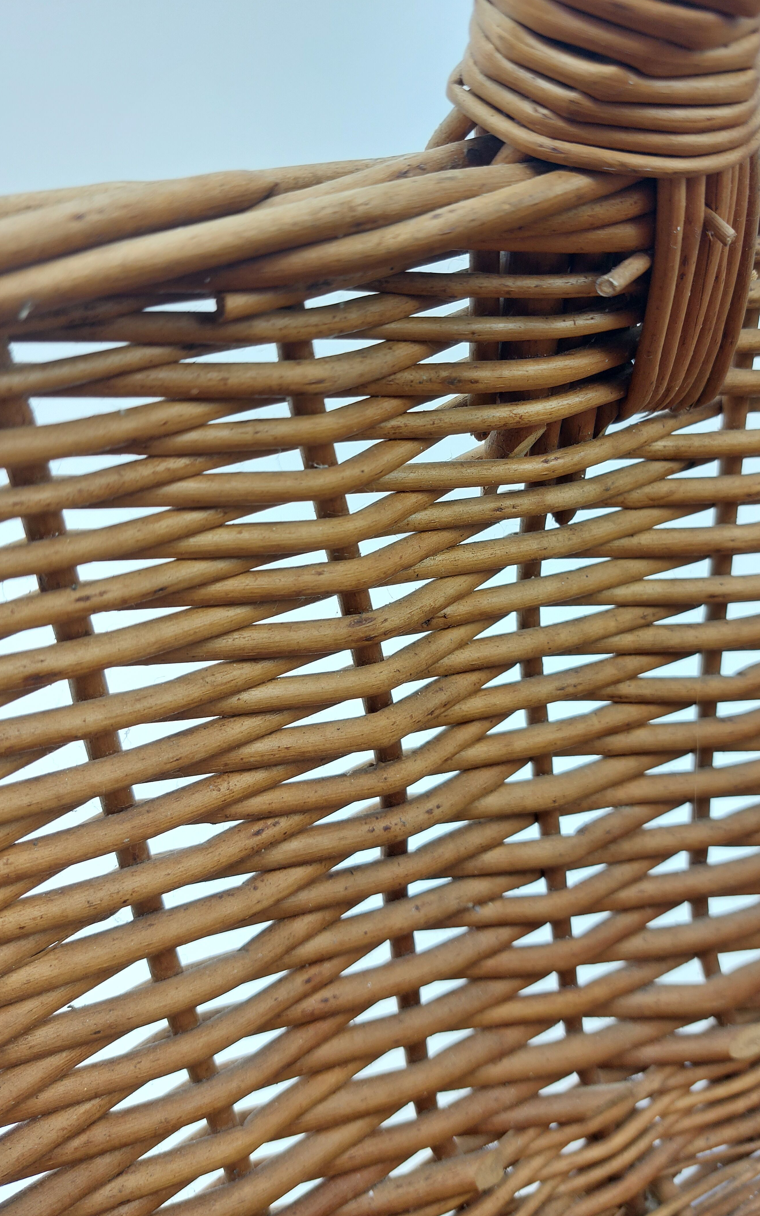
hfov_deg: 43.0
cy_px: 558
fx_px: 961
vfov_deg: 64.5
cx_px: 441
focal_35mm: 29
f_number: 1.8
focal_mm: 5.23
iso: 40
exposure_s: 1/120
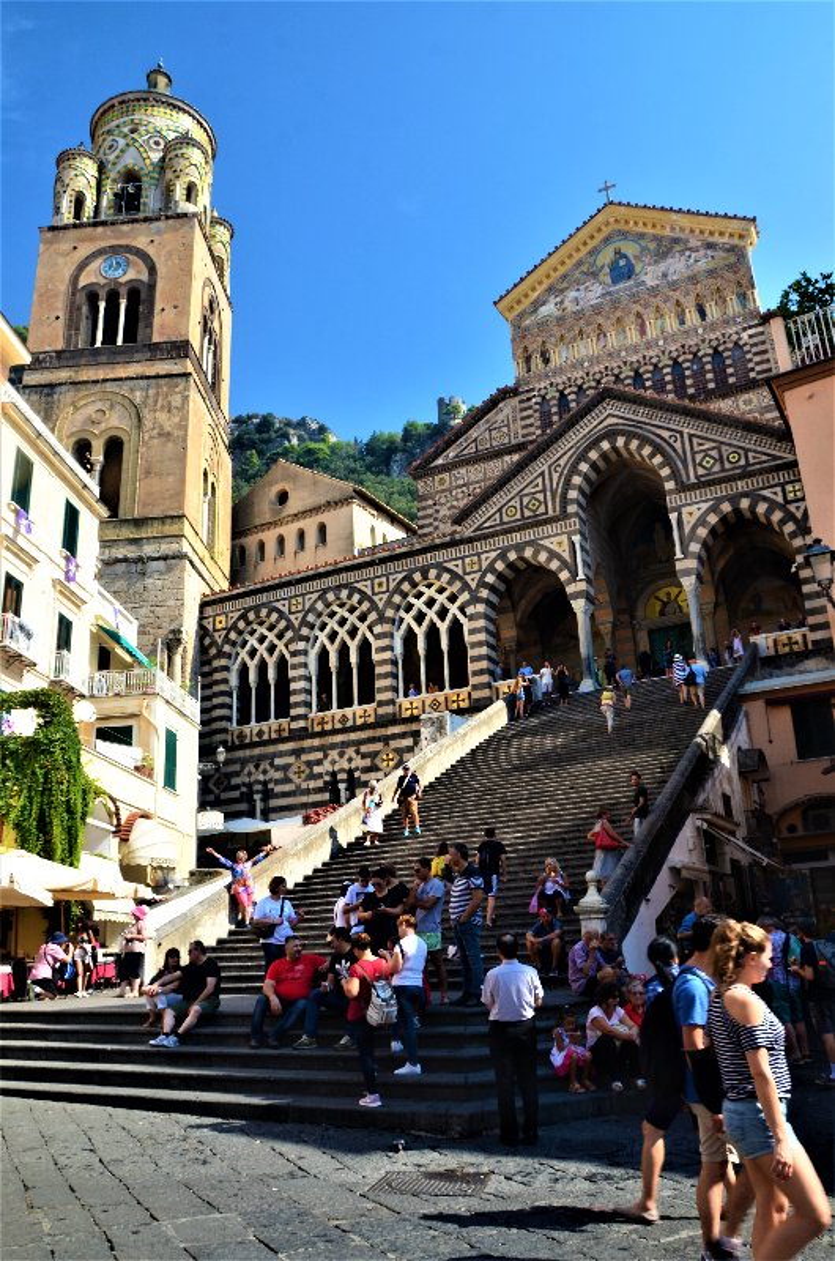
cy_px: 630
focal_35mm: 27
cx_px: 418
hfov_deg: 47.7
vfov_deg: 67.5
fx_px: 943
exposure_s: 1/80
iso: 200
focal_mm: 18
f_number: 10
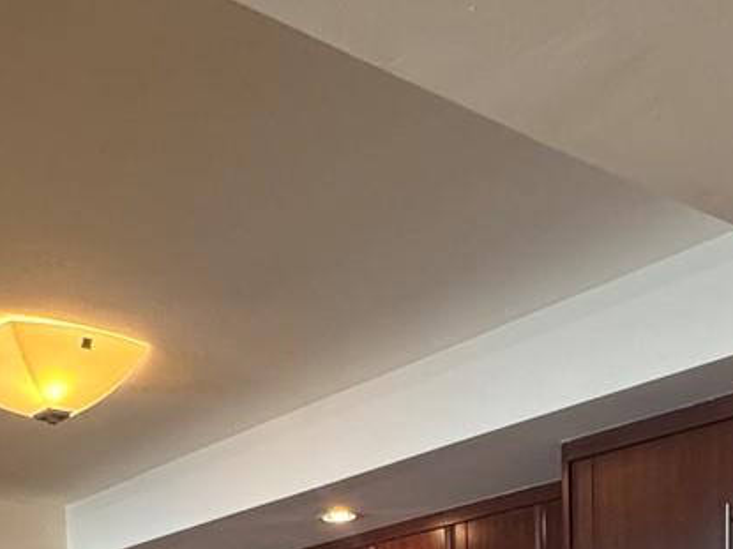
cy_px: 888
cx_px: 307
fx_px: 1143
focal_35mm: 54
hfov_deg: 35.5
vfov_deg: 21.3
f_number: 2.2
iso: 250
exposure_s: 1/60
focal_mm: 2.22
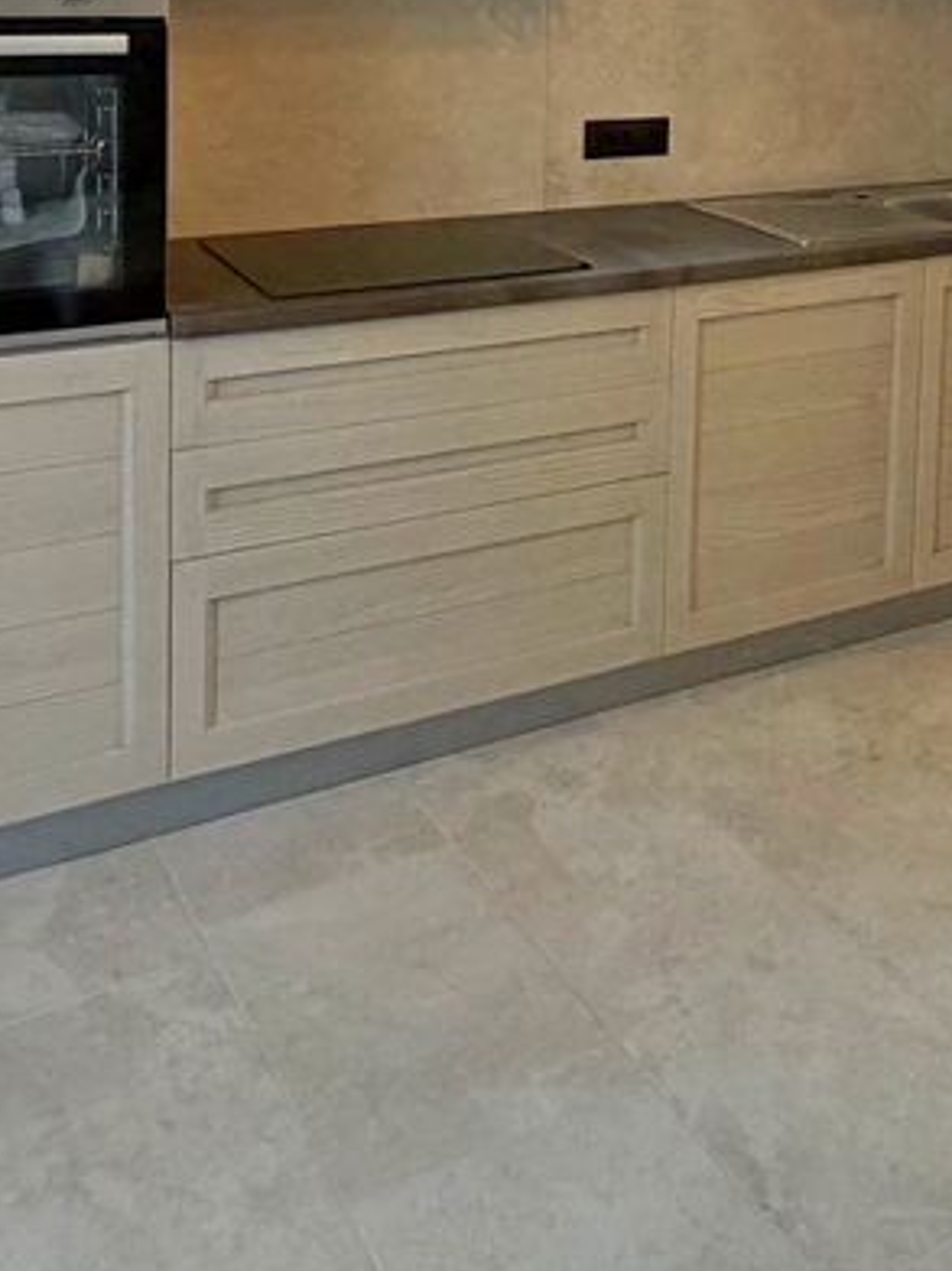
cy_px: 65
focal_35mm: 43
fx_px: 1578
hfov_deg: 32.7
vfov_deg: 39.7
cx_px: 754
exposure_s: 1/50
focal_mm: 2.22
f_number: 2.2
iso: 250
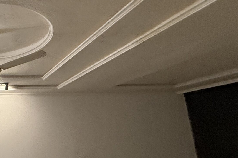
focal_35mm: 34
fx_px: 225
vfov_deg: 38.9
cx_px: -22
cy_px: 85
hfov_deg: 43.5
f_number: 2.2
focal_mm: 2.22
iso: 400
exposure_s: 1/100
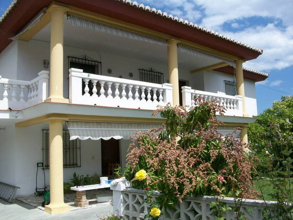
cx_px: 146
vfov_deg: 41.8
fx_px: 288
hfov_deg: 54.0
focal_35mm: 34
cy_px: 110
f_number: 5.5
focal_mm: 5.7
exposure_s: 1/437
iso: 64
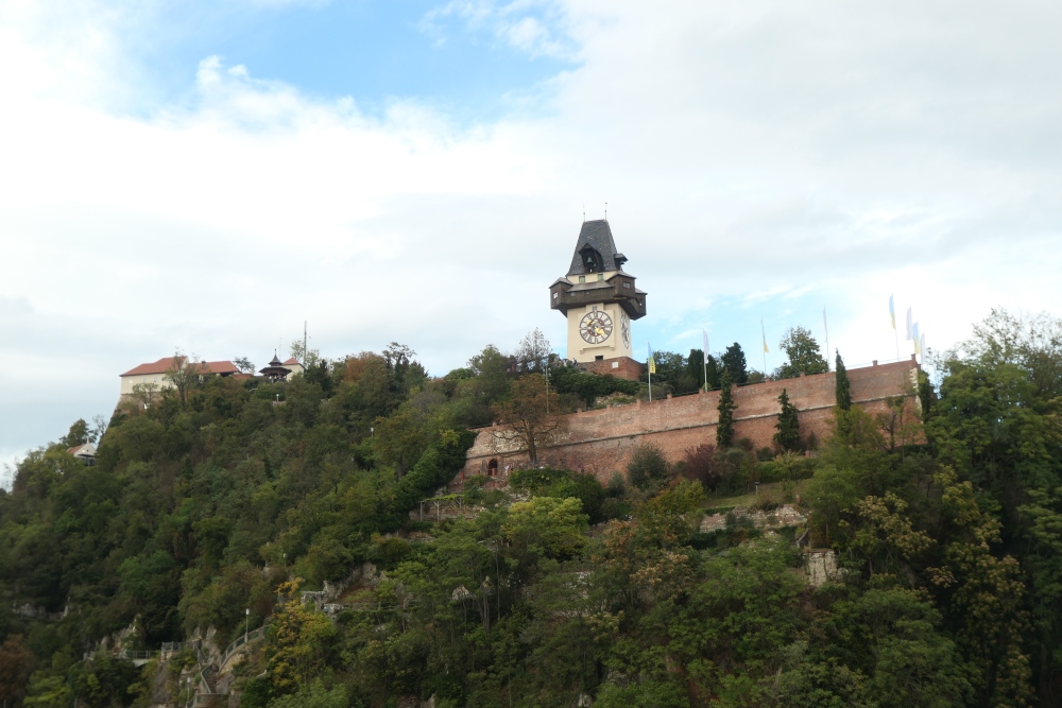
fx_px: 1269
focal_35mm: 43
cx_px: 523
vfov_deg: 31.2
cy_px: 359
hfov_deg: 45.4
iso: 125
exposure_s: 1/200
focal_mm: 15.4
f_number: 4
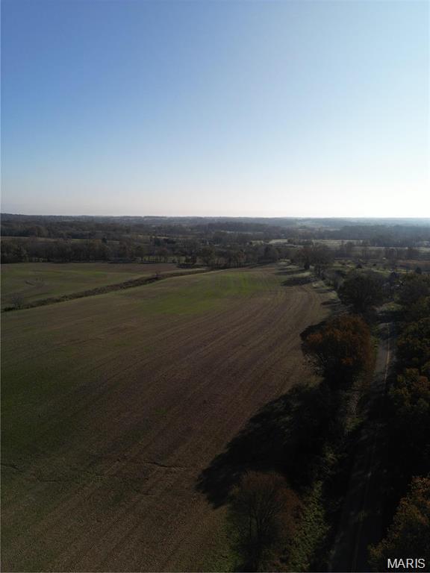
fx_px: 398
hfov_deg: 56.8
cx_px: 215
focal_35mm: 24
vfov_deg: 71.6
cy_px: 286
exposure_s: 1/160
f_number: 1.7
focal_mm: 6.72
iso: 100
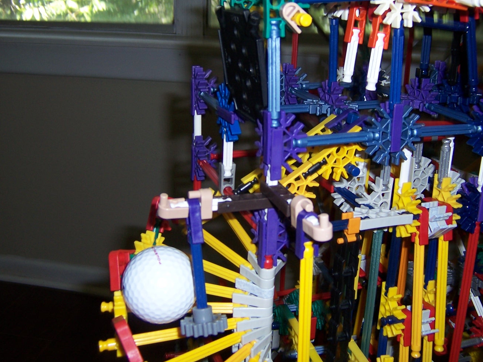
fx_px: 544
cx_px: 242
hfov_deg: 47.9
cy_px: 156
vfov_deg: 36.8
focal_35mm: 39
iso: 80
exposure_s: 1/60
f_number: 2.8
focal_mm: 5.5
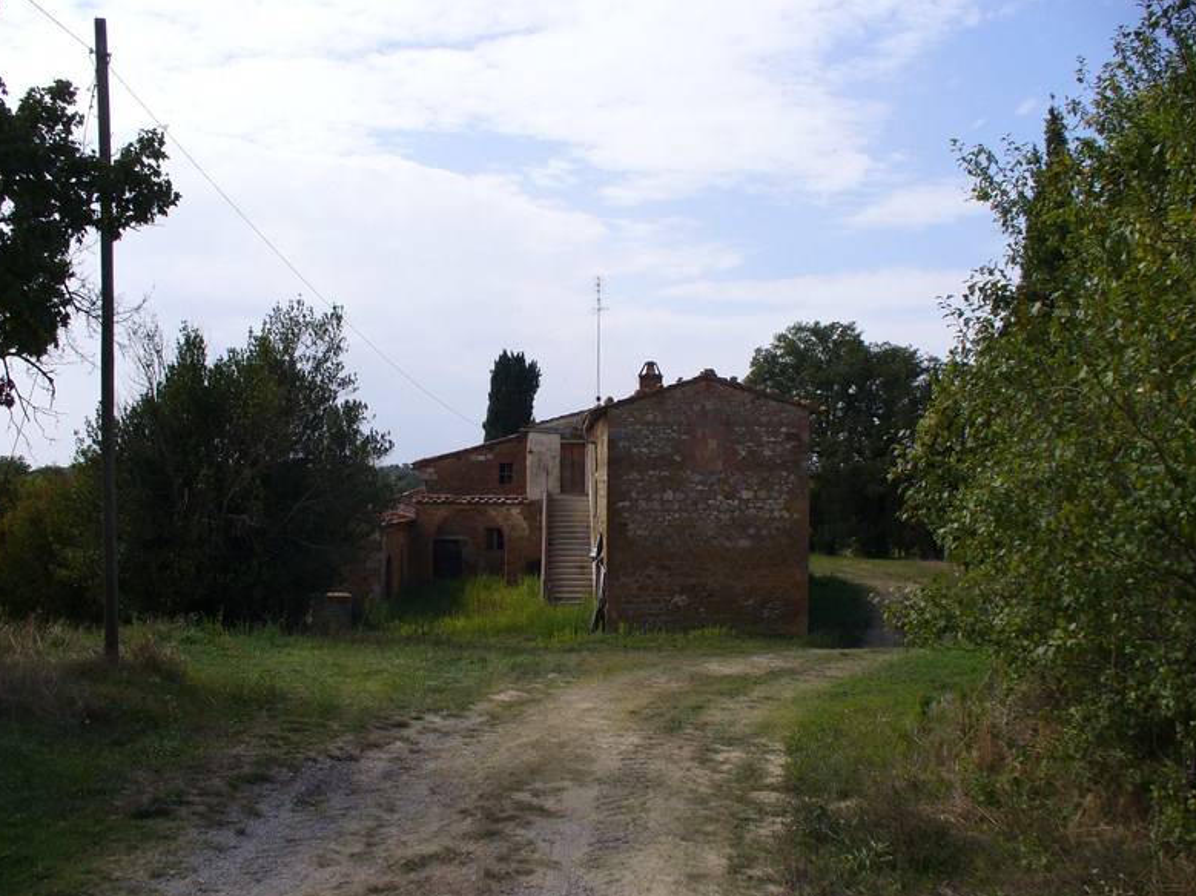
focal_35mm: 38
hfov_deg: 49.0
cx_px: 597
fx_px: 1313
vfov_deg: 37.7
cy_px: 457
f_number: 5.6
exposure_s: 1/320
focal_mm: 6.1
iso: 80
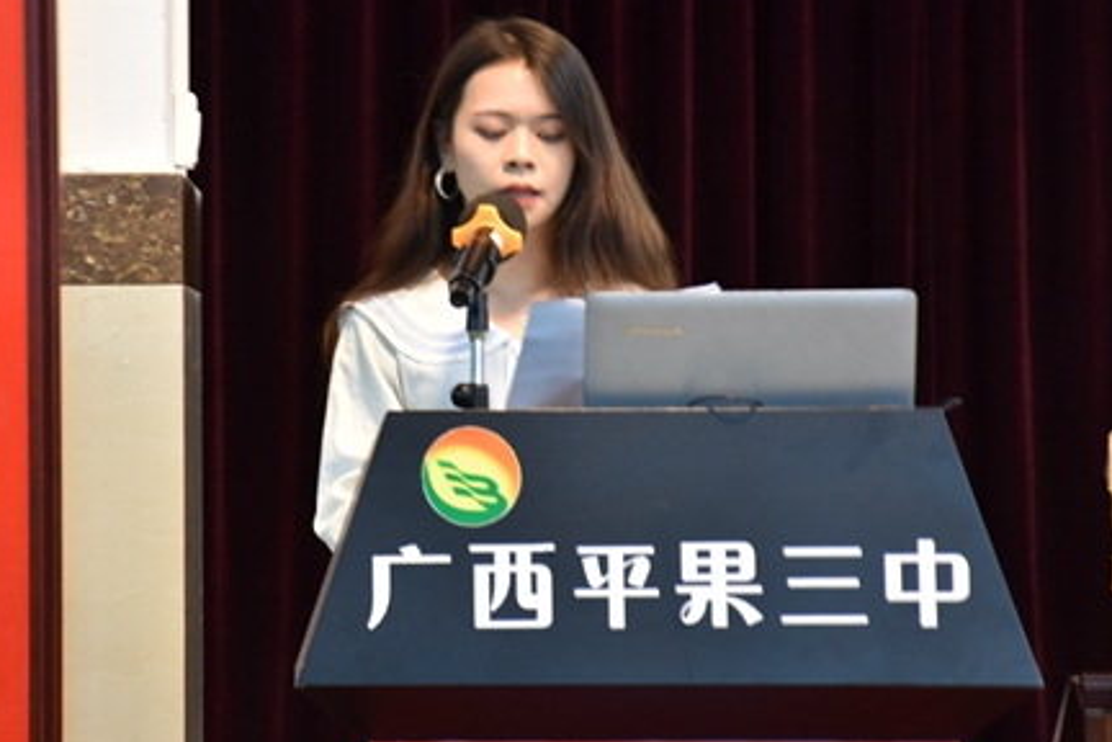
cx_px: 445
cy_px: 348
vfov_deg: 6.0
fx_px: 7096
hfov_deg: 9.0
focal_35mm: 230
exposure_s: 1/5
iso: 400
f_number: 5.6
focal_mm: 105
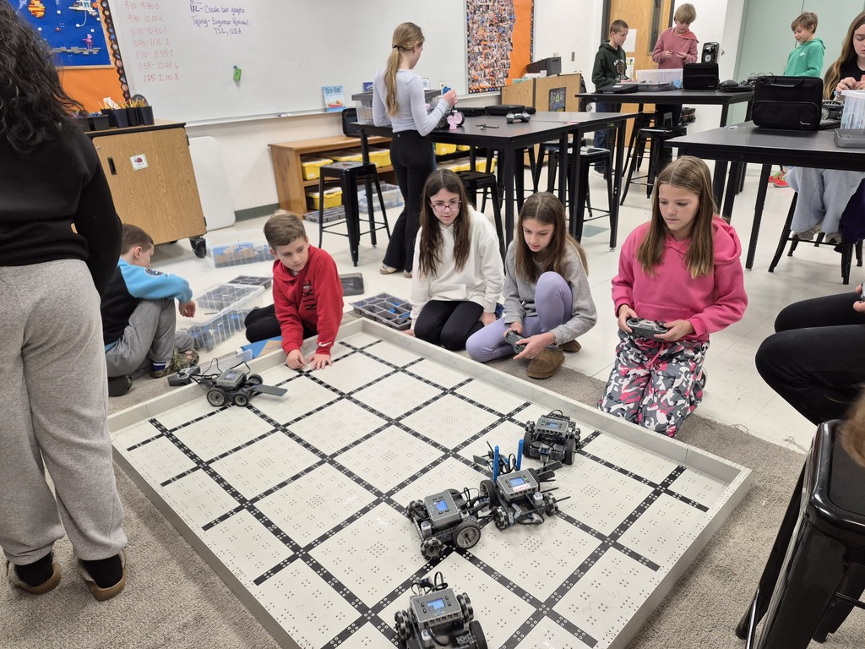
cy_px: 324
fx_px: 575
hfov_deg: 73.9
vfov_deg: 58.9
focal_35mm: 23
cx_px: 432
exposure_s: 1/120
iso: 125
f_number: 1.8
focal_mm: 5.4
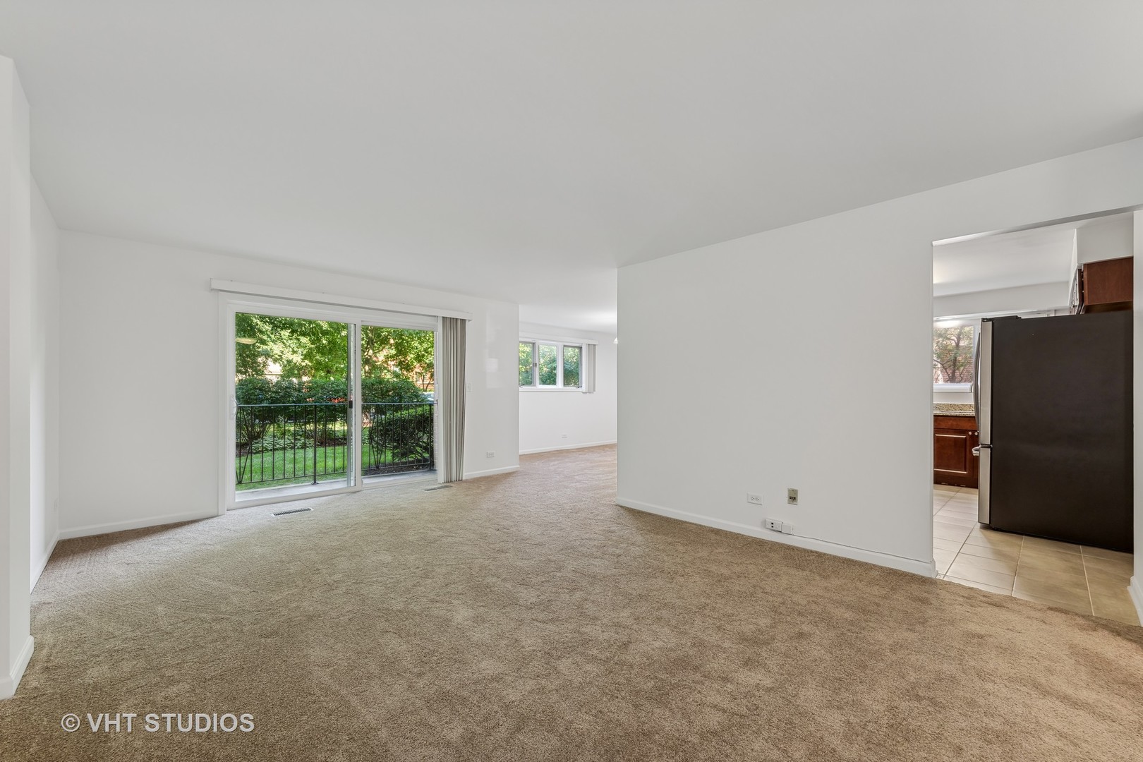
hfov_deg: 104.3
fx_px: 444
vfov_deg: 81.2
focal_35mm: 14
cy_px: 381
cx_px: 572
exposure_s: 1/2
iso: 200
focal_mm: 14
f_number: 8
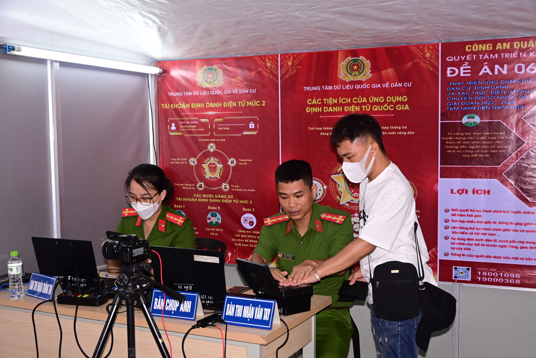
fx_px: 626
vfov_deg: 32.0
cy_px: 179
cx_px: 268
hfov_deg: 46.4
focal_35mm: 42
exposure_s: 1/200
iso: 800
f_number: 5
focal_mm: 28
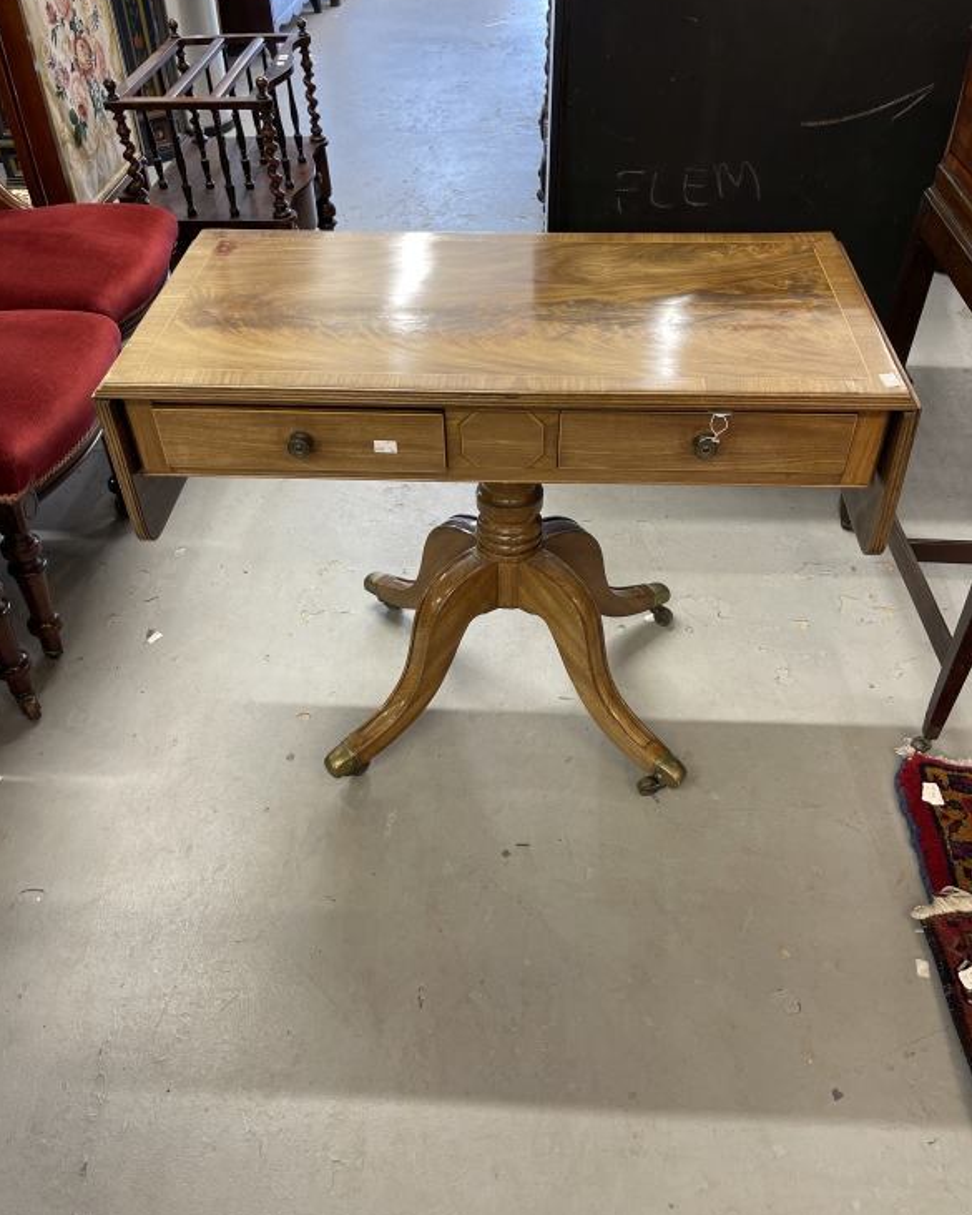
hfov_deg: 51.5
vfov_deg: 62.2
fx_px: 1007
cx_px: 493
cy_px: 592
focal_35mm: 28
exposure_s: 1/50
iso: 125
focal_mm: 5.1
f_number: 1.6
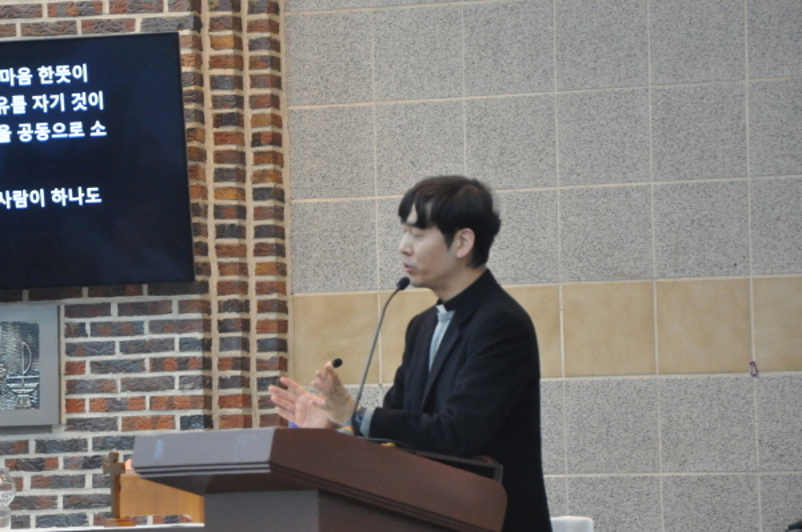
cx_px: 315
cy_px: 247
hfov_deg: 9.8
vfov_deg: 6.5
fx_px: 4665
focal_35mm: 210
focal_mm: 105
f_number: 5.6
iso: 1400
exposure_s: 1/30
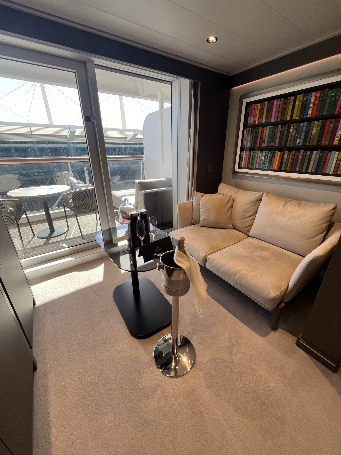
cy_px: 228
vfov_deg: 106.2
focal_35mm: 13
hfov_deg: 89.9
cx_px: 170
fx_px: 171
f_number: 1.8
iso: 64
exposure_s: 1/151
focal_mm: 1.57
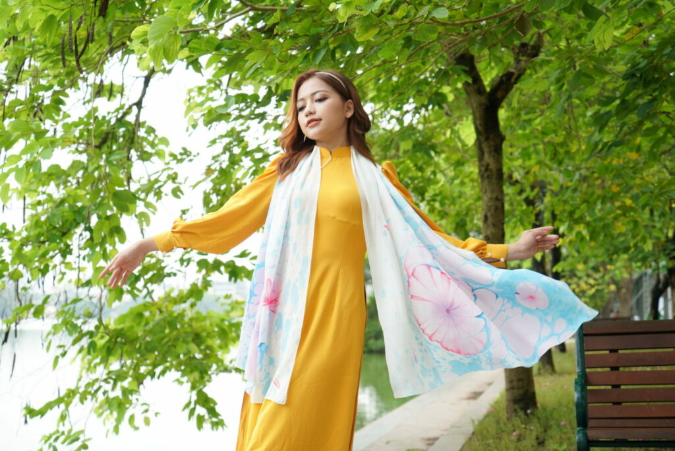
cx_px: 338
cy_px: 226
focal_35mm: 50
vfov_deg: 27.0
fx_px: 938
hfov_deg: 39.6
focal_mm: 50
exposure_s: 1/320
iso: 250
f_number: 4
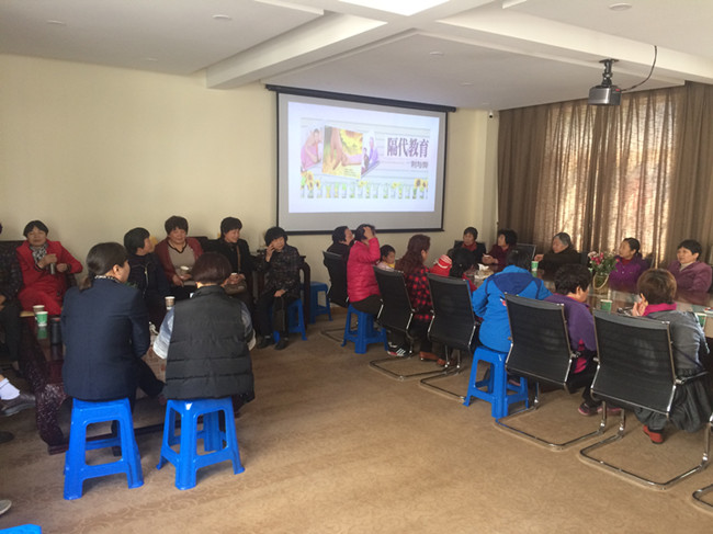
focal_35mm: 29
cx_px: 356
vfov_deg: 48.2
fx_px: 597
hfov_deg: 61.7
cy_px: 267
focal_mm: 4.15
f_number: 2.2
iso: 160
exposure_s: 1/33
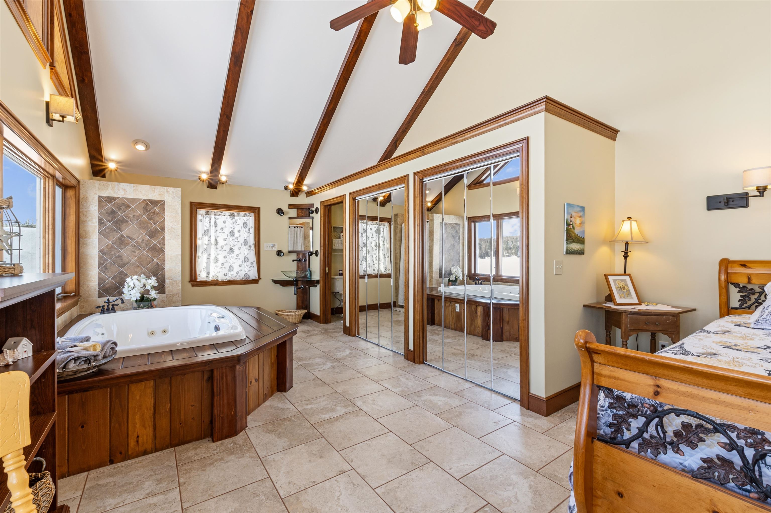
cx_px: 386
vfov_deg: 77.2
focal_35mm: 15
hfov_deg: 100.4
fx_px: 321
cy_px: 256
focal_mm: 10
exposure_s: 1/6
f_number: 11
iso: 64
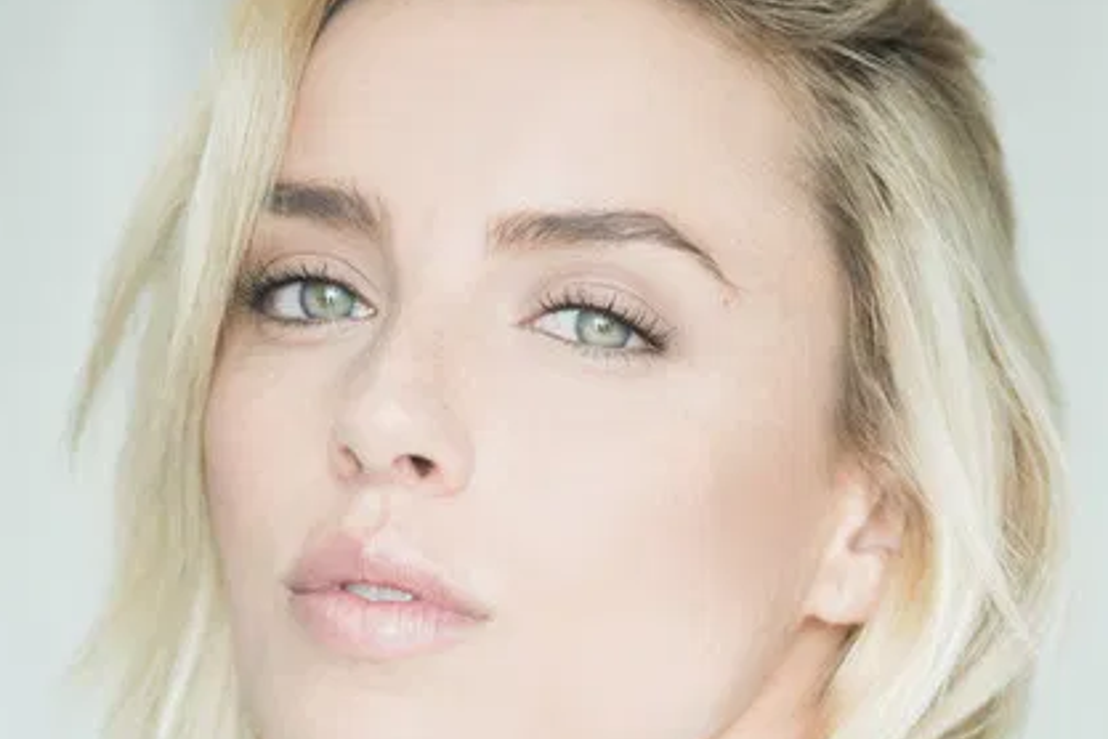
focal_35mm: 359
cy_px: 639
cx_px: 587
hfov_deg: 5.7
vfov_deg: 3.8
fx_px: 11048
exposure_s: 1/400
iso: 1600
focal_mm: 200
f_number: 2.8
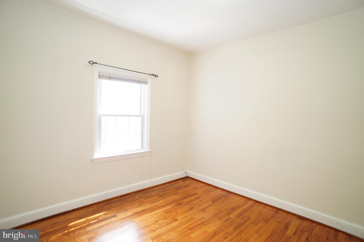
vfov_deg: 53.0
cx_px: 182
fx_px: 242
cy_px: 121
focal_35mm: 24
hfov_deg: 73.8
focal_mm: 16
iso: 100
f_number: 2.8
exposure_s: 1/20
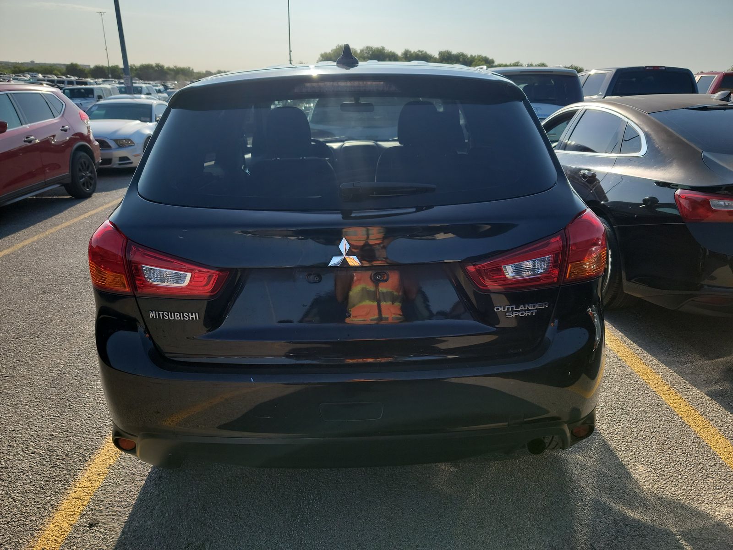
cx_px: 366
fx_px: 508
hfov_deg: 71.6
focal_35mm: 24
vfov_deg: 56.8
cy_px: 275
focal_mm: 6.7
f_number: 1.8
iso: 50
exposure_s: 1/588
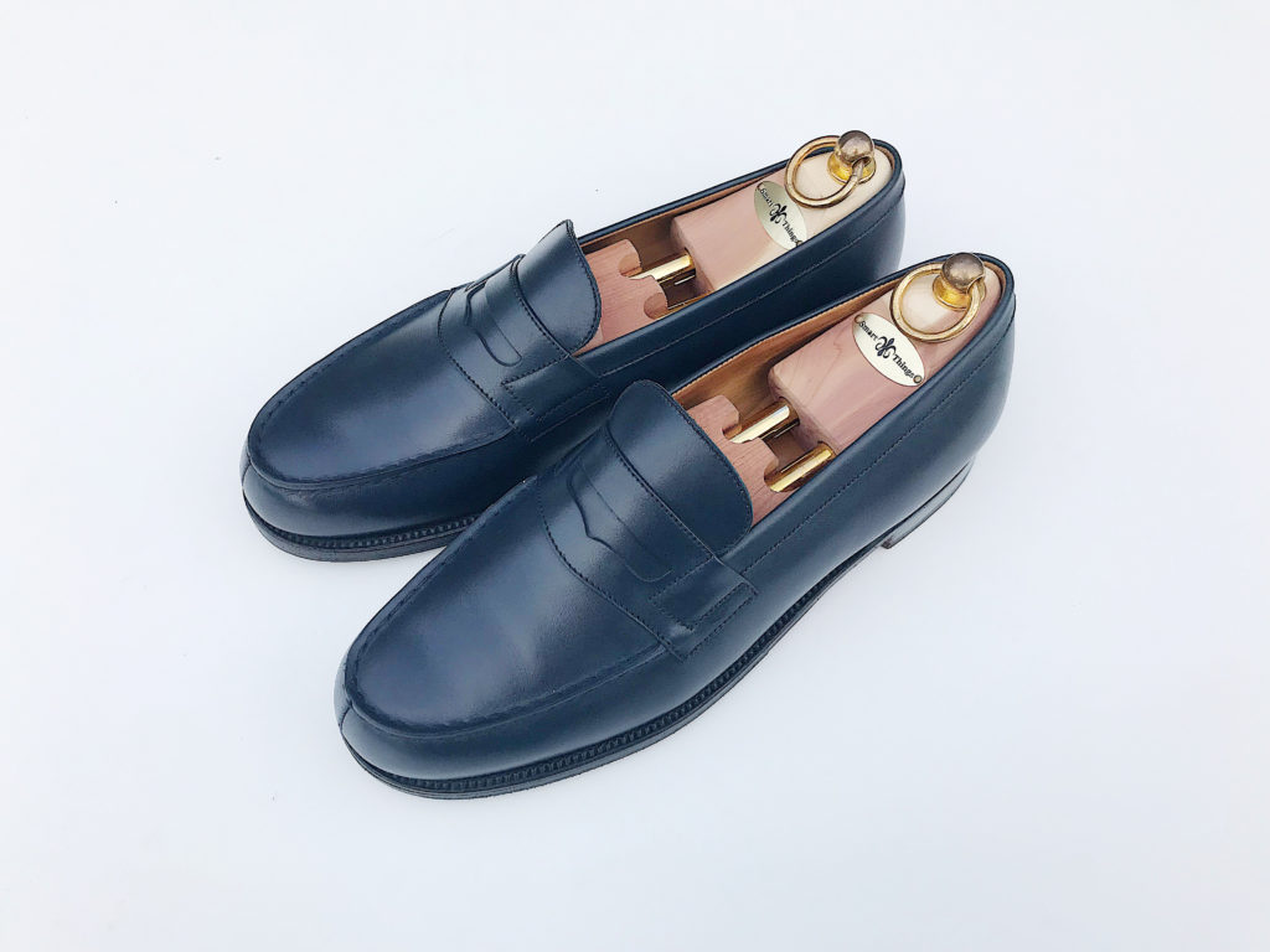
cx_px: 635
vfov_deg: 49.7
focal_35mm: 28
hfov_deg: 63.4
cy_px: 476
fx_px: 1027
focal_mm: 3.99
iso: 20
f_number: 1.8
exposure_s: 1/389
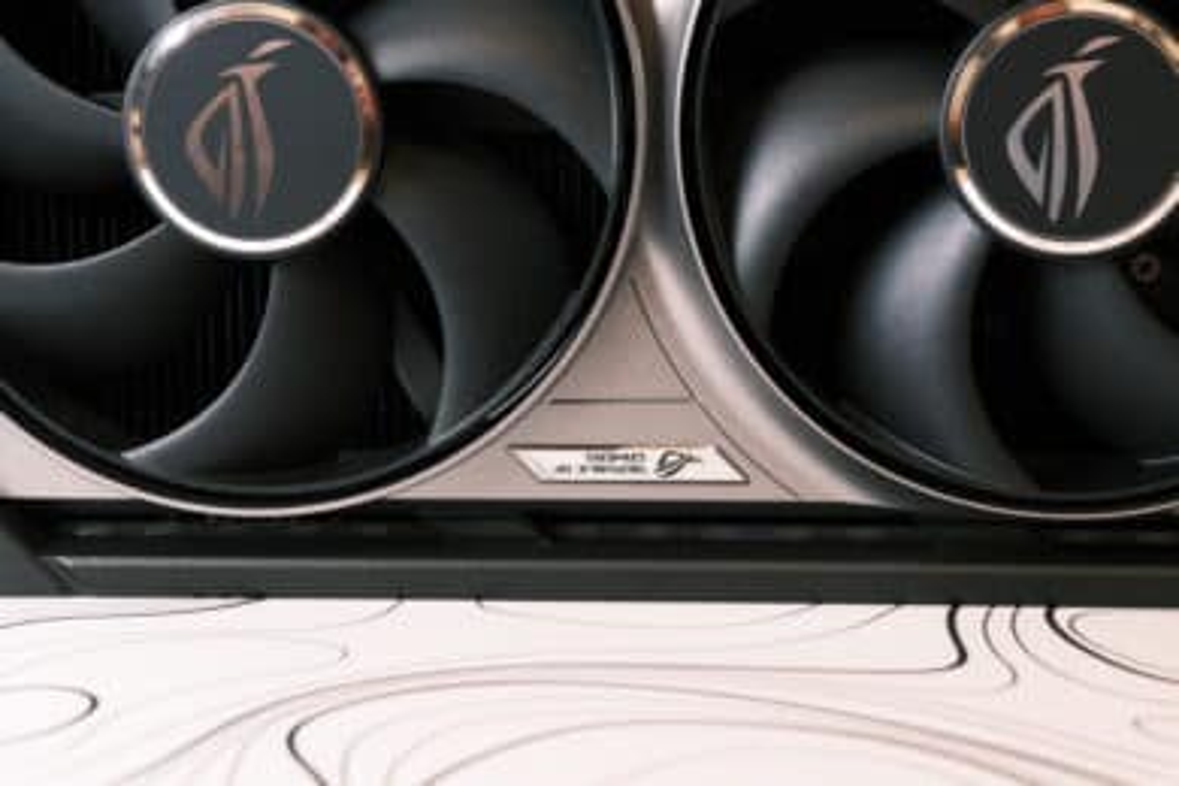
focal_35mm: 75
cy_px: 393
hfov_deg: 27.0
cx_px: 590
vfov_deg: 18.2
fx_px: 2456
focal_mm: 50
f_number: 8
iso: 3200
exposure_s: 1/45
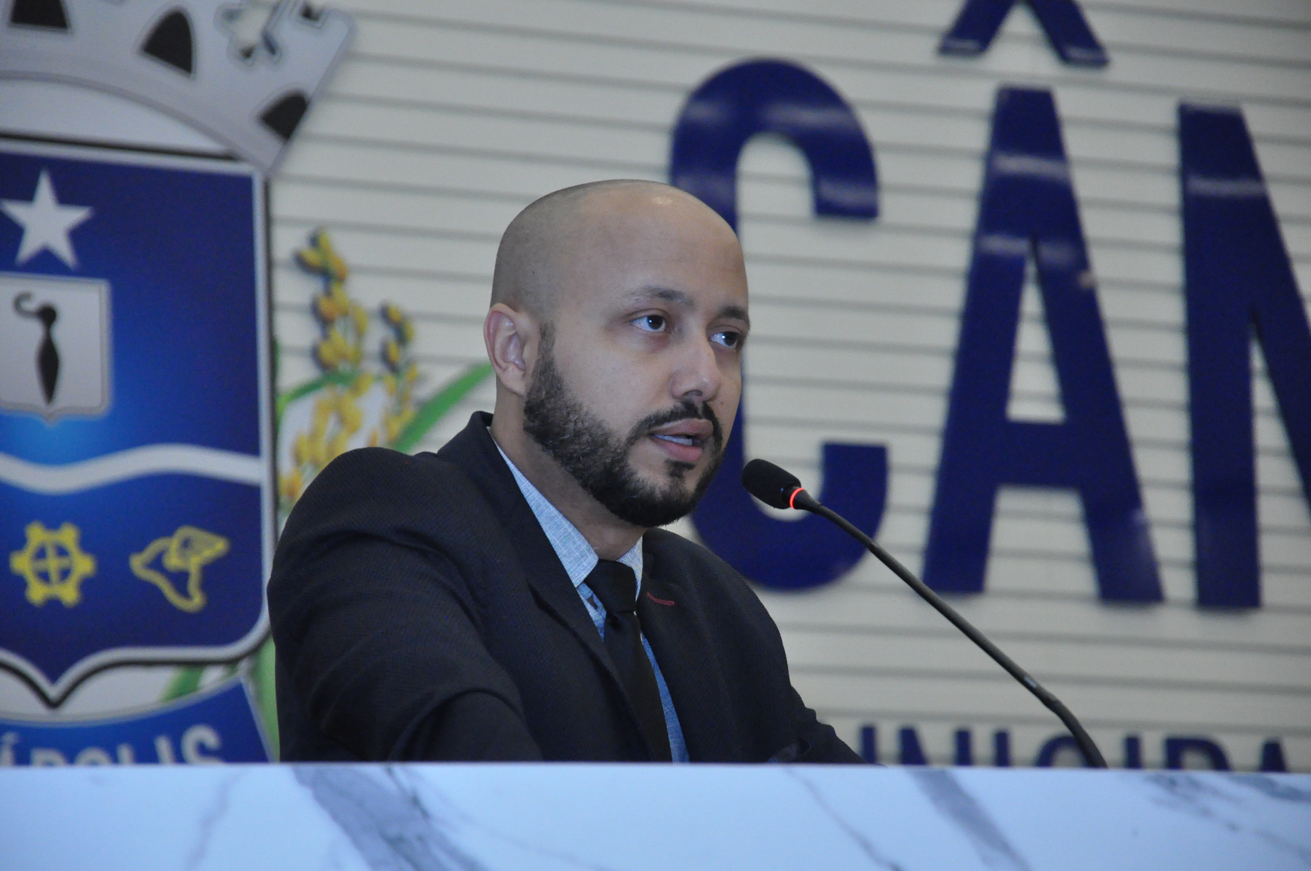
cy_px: 436
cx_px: 656
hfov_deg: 13.1
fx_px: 5729
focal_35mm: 158
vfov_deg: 8.7
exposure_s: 1/160
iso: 3200
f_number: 5.6
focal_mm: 105
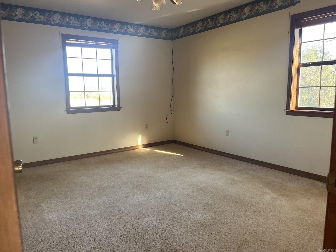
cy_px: 126
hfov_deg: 67.3
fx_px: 252
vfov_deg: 53.1
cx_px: 168
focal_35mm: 26
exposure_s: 1/121
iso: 125
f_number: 1.6
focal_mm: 5.1
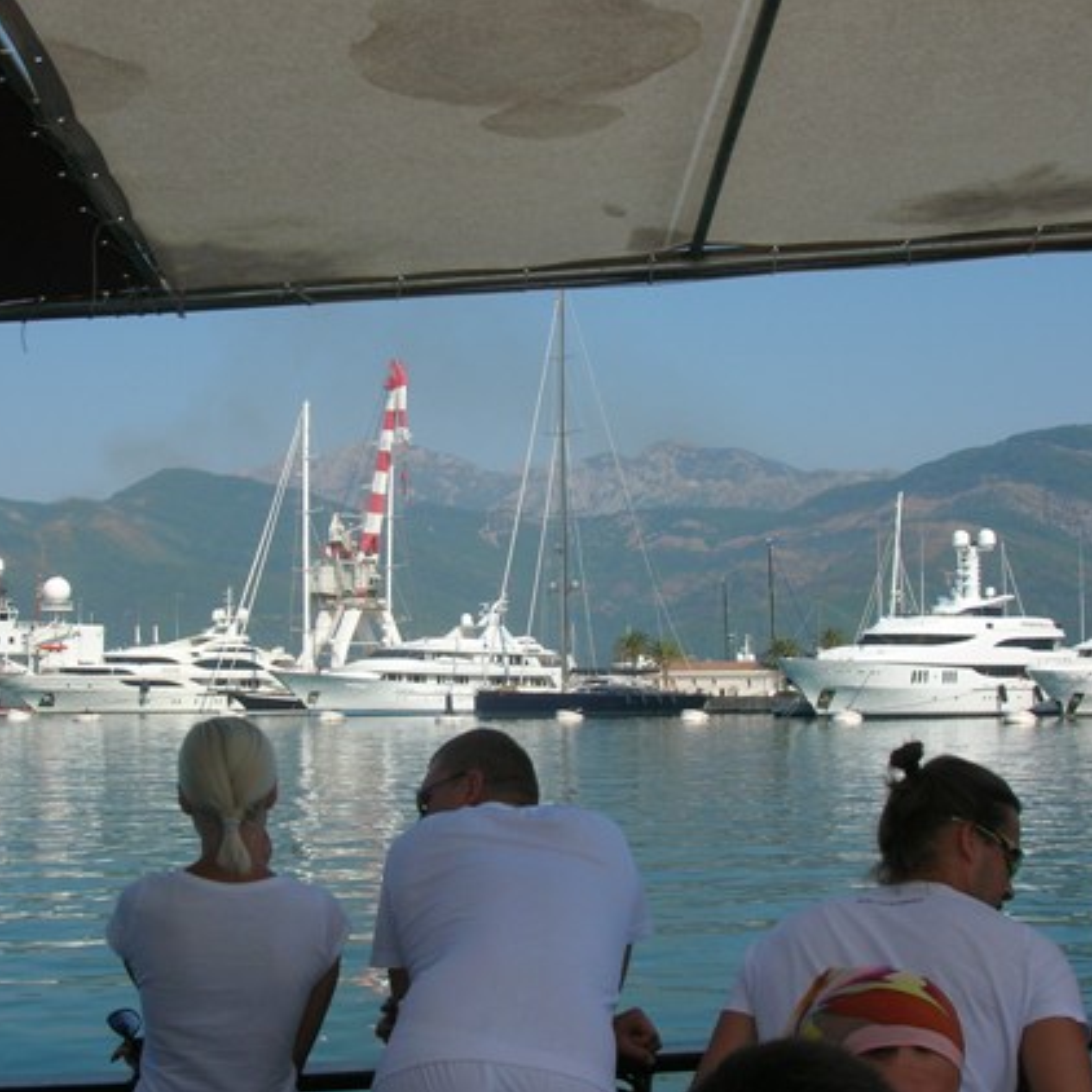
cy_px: 546
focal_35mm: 55
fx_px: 1963
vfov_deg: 31.1
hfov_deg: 31.1
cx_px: 492
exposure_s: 1/388
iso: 50
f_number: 5.4
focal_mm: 7.7
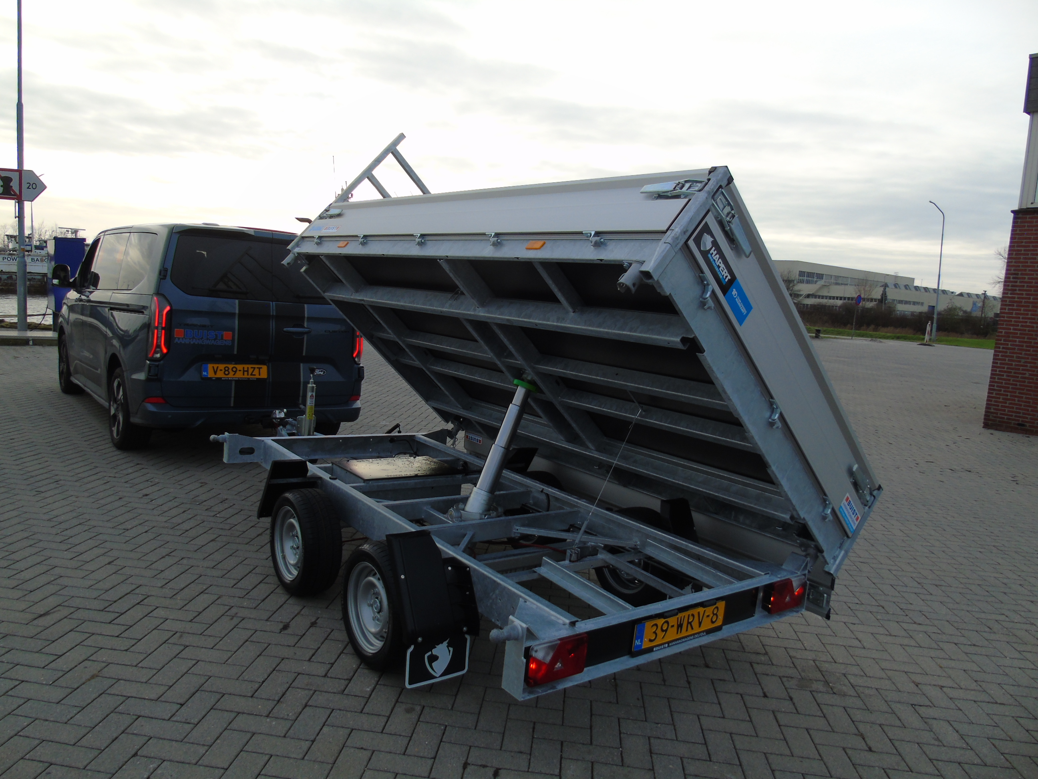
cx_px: 519
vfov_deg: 54.9
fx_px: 750
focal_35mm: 25
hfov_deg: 69.4
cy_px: 390
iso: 80
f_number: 3.4
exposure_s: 1/400
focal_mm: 4.4
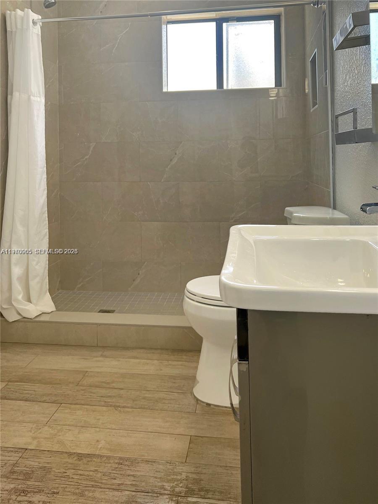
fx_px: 379
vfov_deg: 67.3
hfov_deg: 53.1
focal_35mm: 26
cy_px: 252
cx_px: 189
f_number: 1.5
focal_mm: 5.7
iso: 50
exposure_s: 1/166
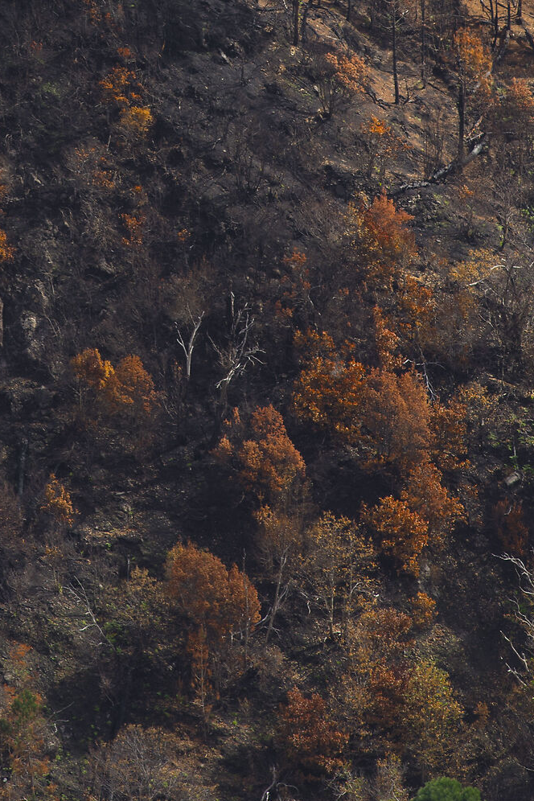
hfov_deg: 2.9
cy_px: 0
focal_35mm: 482
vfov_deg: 4.3
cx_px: 92
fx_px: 10724
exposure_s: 1/250
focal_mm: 200
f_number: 5.6
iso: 100
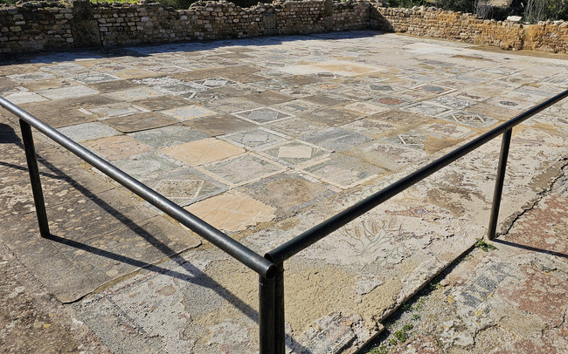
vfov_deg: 41.8
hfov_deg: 62.3
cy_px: 160
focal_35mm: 30
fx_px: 464
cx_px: 342
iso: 10
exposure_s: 1/1358
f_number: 1.7
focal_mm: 6.3
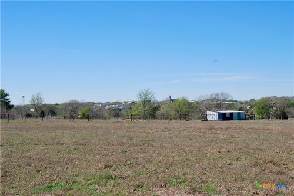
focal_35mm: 54
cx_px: 147
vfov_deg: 25.1
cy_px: 98
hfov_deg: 36.9
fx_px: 441
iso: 100
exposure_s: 1/250
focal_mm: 36
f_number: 8
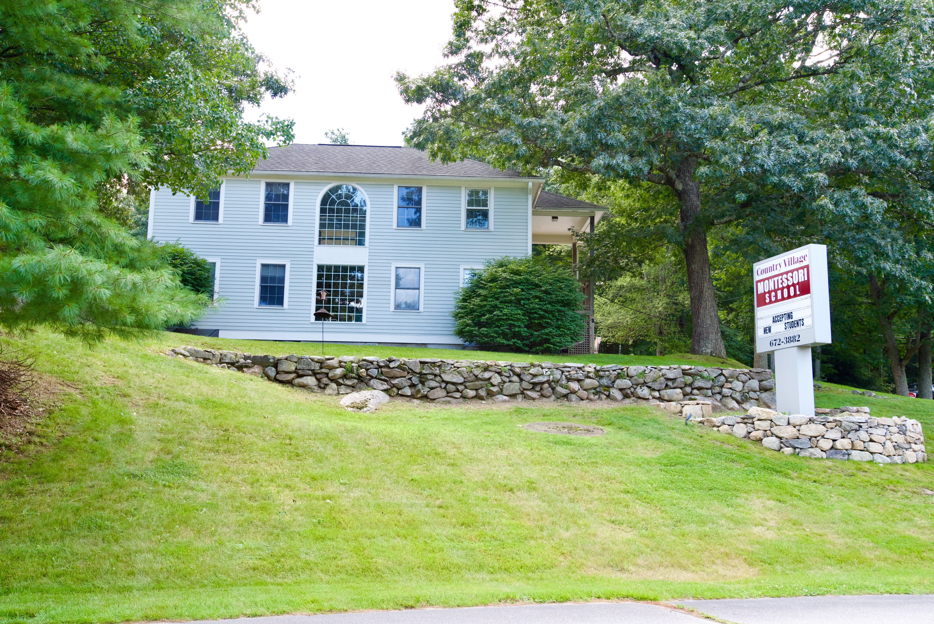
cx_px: 467
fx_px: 908
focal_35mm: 35
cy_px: 312
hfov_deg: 54.4
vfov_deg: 37.9
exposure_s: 1/125
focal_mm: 35
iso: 1600
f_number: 8
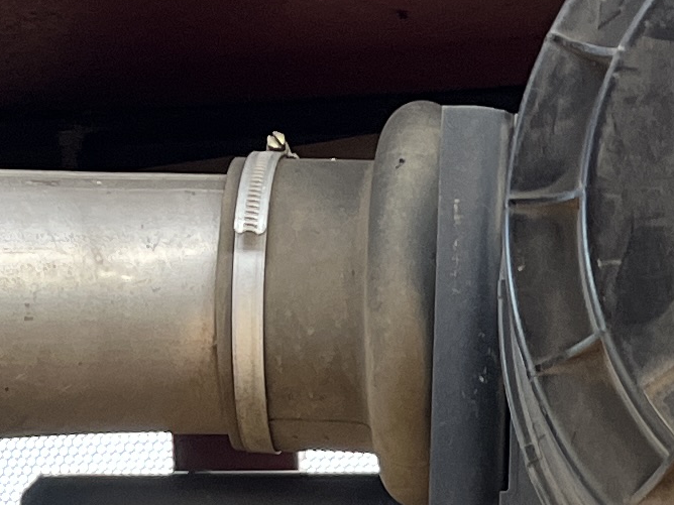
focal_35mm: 157
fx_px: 3057
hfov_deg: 12.5
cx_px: 542
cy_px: 1158
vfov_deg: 8.7
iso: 125
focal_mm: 5.1
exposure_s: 1/118
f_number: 1.6
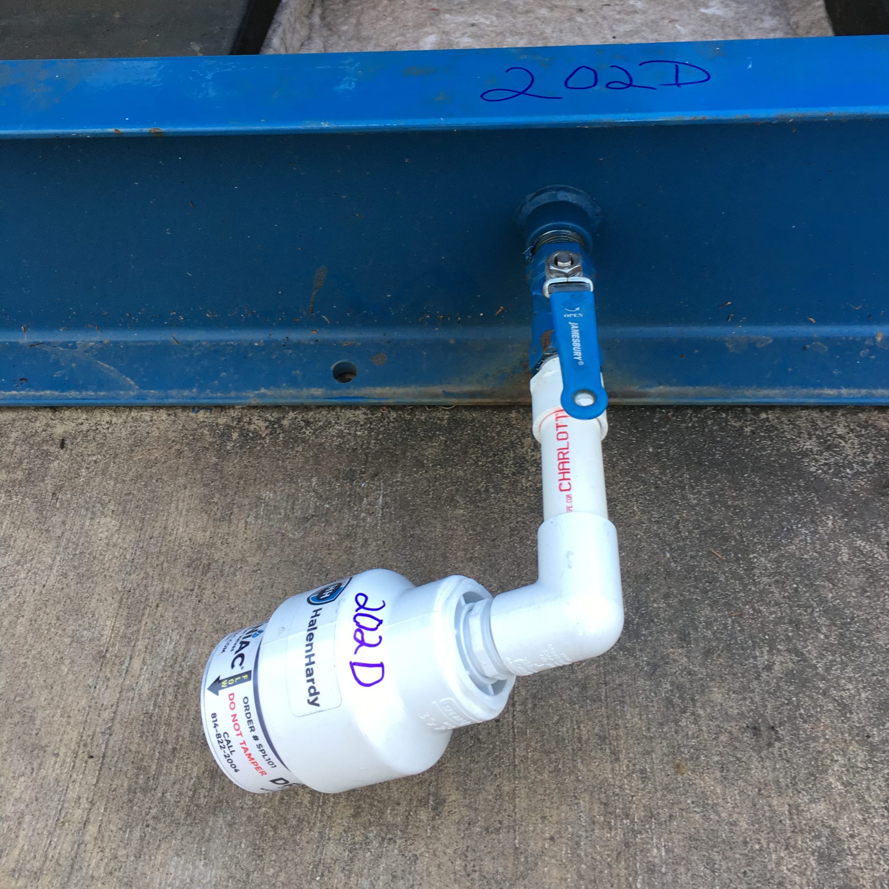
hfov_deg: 47.2
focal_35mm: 35
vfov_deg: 46.9
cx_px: 455
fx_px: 1017
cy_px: 344
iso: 32
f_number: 2.2
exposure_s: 1/60
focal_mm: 4.15
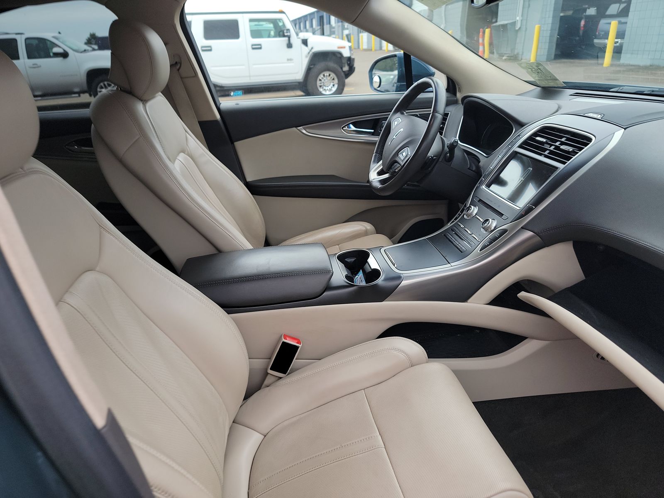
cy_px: 249
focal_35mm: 24
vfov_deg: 56.8
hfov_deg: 71.6
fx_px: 460
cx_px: 332
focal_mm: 6.7
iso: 63
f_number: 1.8
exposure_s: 1/59
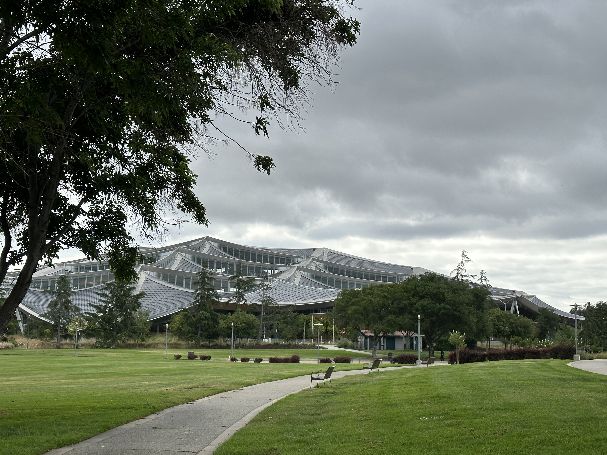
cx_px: 297
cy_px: 250
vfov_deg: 27.5
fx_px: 929
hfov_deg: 36.2
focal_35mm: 53
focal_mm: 6.86
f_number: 1.78
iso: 64
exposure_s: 1/2732
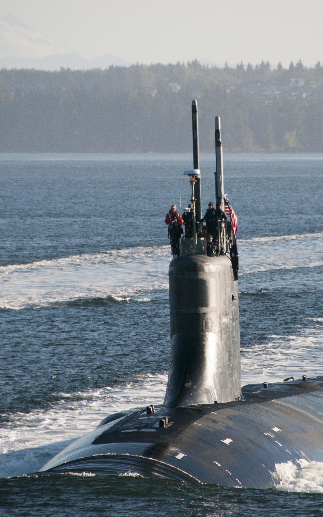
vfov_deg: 4.6
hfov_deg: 2.8
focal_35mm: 461
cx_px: 227
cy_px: 259
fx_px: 6495
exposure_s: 1/2500
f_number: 5.6
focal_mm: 200
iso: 200
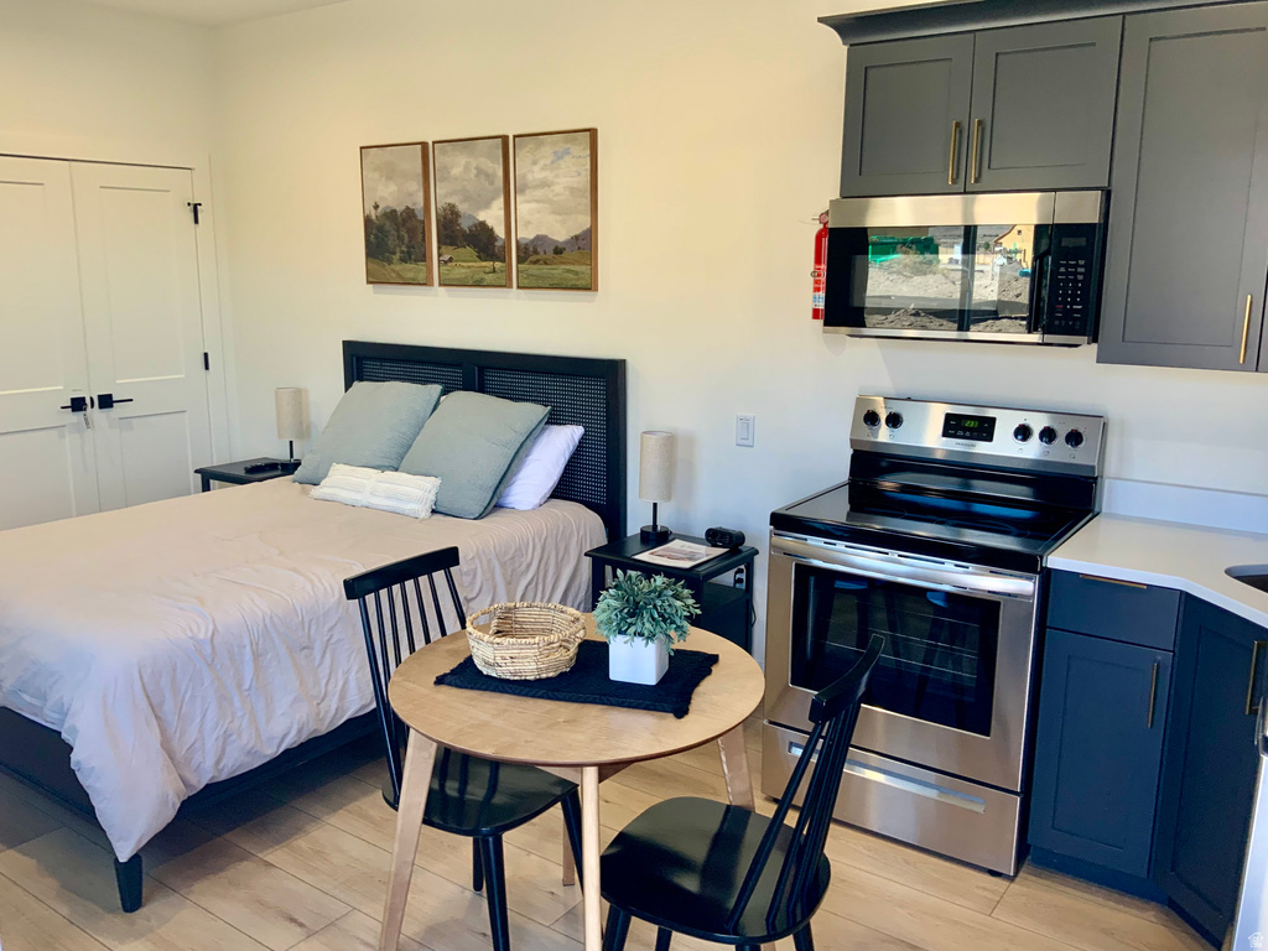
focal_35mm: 29
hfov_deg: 61.7
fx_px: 1062
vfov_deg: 48.2
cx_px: 634
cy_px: 476
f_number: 1.8
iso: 50
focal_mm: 3
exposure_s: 1/120
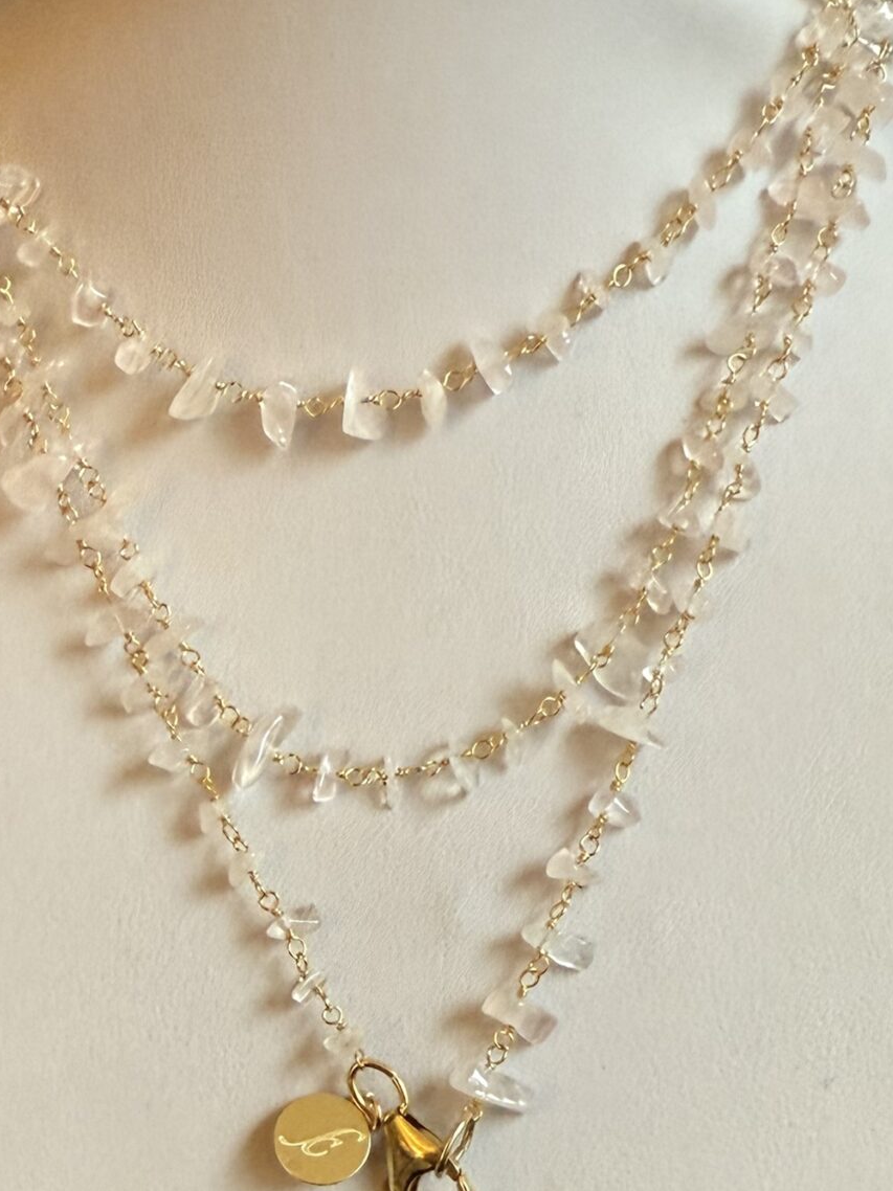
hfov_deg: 27.0
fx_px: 1858
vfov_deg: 33.6
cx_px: 442
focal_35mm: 54
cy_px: 1084
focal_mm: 2.22
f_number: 2.2
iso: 400
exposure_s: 1/60
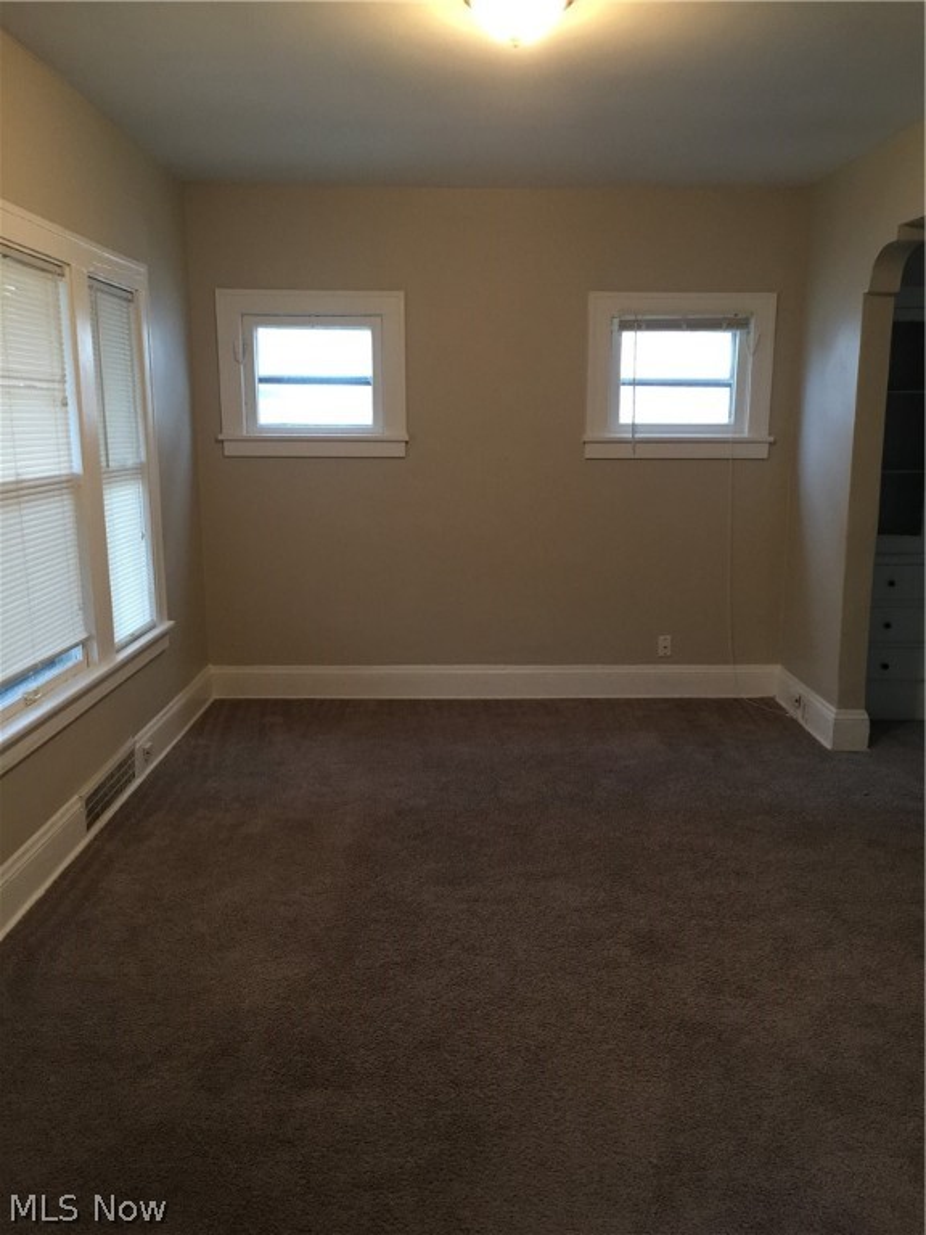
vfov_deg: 61.7
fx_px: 1034
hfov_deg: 48.2
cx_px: 463
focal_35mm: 29
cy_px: 618
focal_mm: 4.15
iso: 100
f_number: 2.2
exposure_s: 1/10
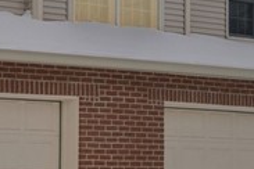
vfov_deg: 15.9
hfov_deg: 15.4
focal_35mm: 83
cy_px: 196
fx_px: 586
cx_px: -335
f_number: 8
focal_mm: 14
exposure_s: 1/800
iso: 200
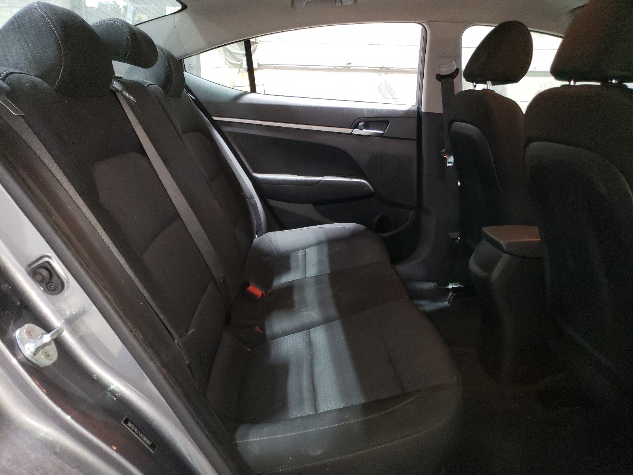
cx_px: 316
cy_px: 238
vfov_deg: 53.1
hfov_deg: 67.3
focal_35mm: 26
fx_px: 475
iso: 418
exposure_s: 1/30
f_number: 1.5
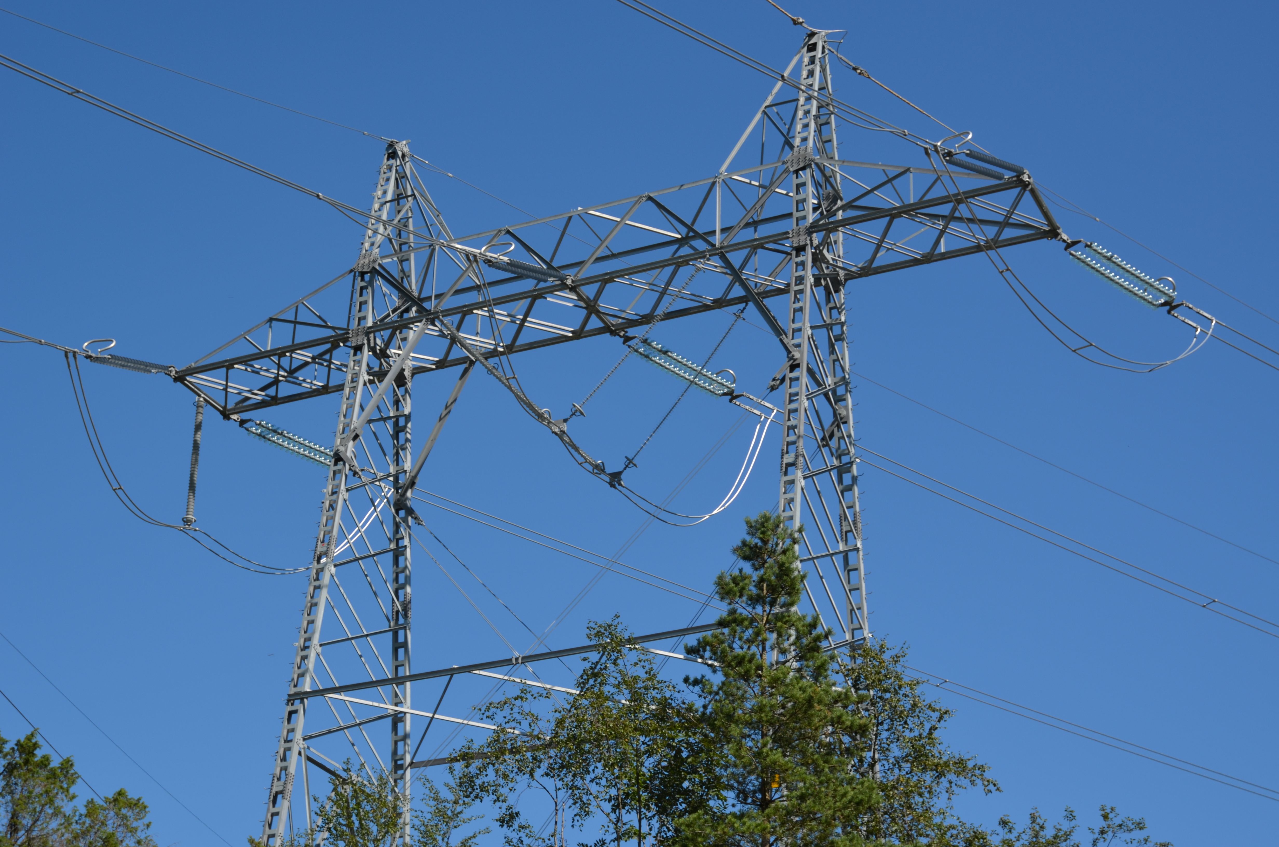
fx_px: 2446
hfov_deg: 29.3
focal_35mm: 69
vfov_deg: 19.6
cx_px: 640
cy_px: 424
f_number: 9
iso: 100
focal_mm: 46
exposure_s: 1/320
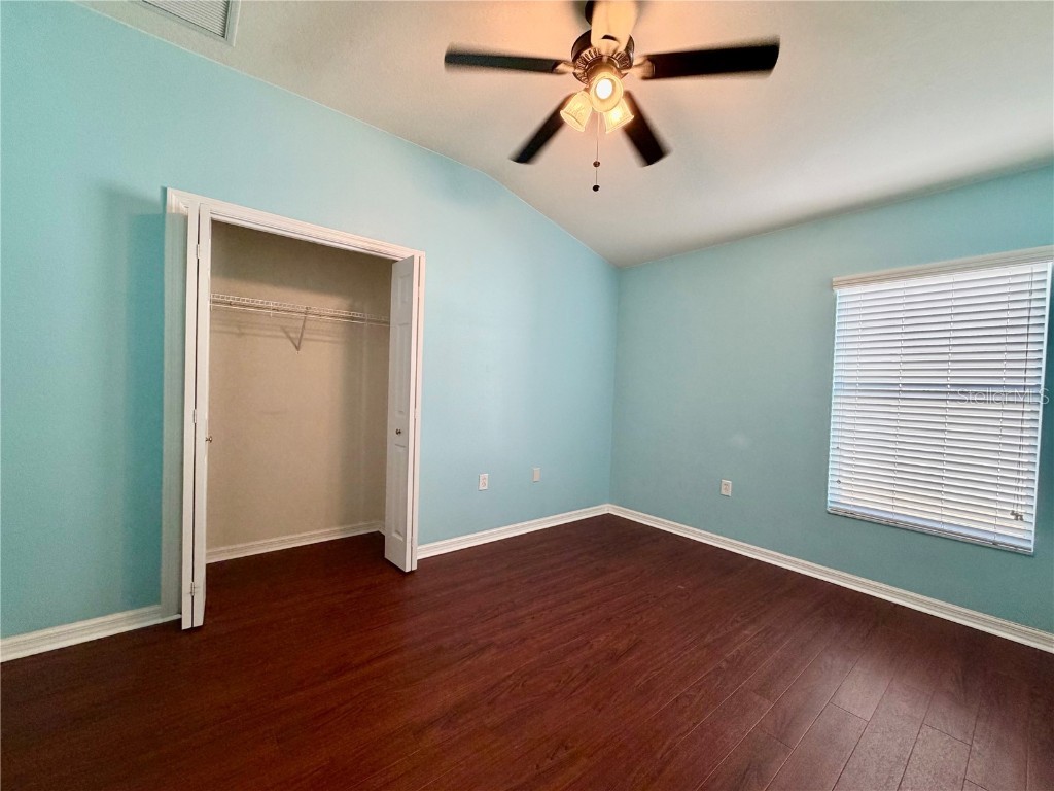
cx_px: 527
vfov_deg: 85.7
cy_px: 396
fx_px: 426
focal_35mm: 14
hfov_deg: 102.1
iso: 160
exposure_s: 1/60
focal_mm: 2.22
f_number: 2.2
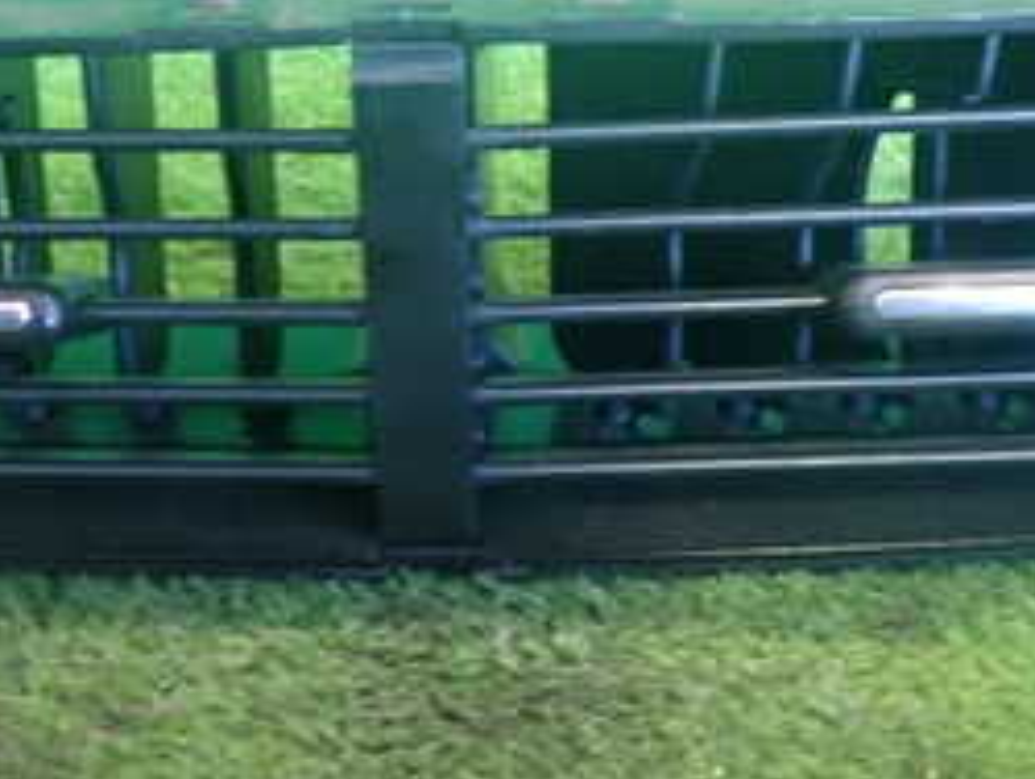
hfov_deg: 27.0
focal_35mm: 72
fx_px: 2155
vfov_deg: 20.4
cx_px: 435
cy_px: 232
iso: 640
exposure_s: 1/30
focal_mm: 5.4
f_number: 2.3
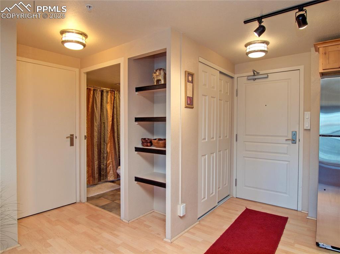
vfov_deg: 61.0
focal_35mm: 22
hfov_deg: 76.5
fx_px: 216
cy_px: 127
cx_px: 170
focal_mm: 11
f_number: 6.3
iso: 250
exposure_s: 1/40
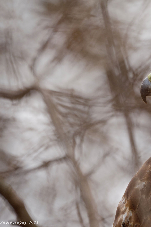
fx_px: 3776
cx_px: 152
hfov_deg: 2.3
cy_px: 114
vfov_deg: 3.4
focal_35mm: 600
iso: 640
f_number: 5.6
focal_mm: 400
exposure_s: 1/500
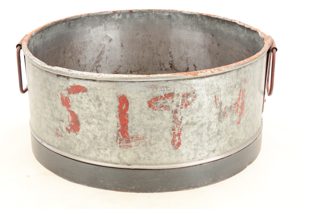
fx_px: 629
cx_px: 158
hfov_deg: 28.1
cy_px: 104
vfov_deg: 18.8
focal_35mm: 72
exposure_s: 1/60
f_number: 10
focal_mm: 48
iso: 320
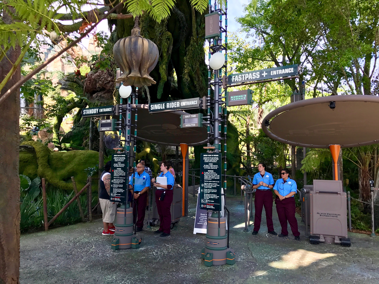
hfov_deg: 63.4
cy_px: 142
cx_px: 190
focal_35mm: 28
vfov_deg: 49.7
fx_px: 307
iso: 20
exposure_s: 1/322
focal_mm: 3.99
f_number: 1.8
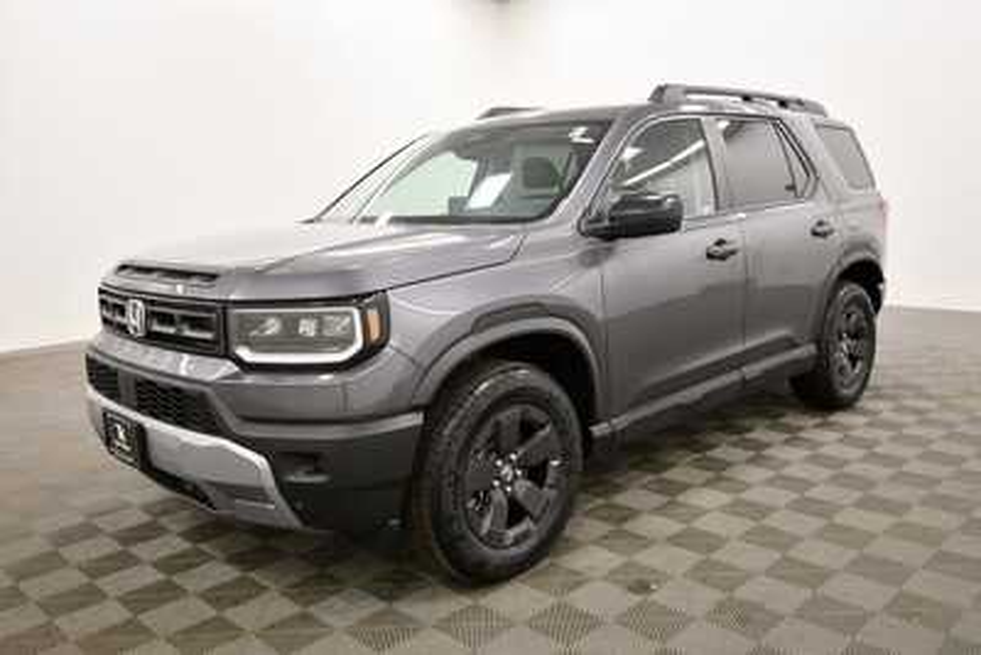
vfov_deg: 43.6
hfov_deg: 61.9
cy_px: 328
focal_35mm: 30
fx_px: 818
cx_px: 490
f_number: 5.6
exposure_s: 1/125
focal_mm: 20
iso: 1400
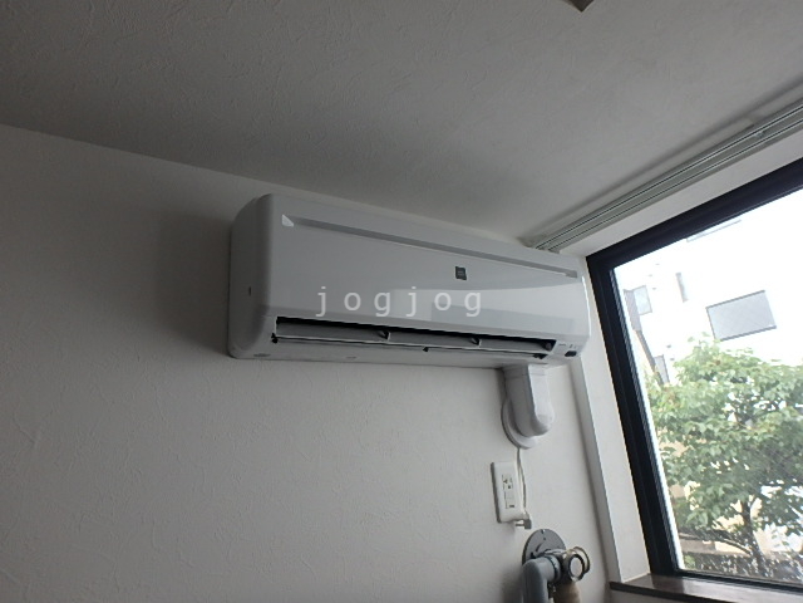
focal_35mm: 21
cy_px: 302
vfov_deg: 63.4
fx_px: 487
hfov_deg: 79.0
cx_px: 402
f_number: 3.5
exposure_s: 1/40
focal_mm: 3.7
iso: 200
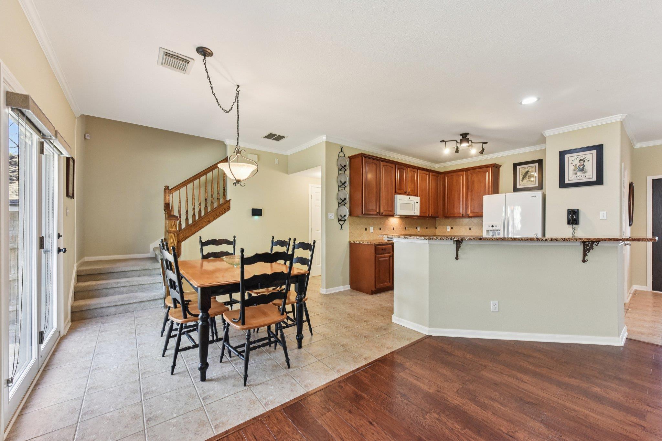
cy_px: 220
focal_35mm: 14
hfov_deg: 104.3
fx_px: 257
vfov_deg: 81.2
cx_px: 331
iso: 800
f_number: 8
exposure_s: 1/15
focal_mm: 14
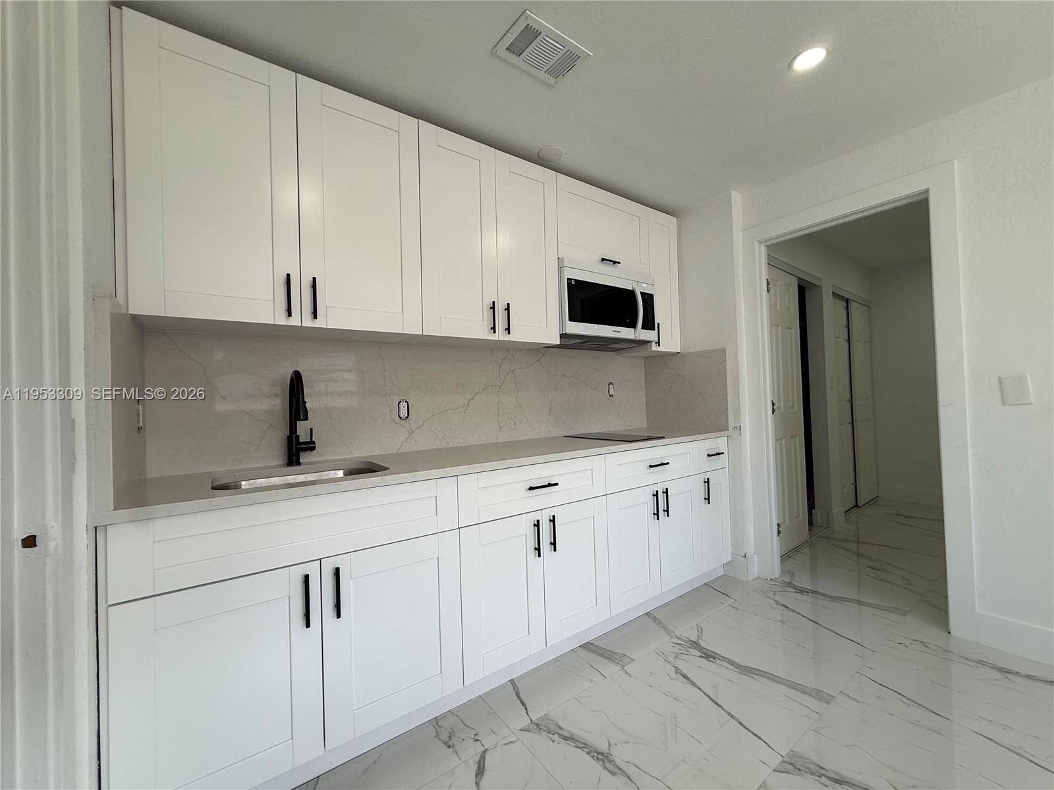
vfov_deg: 85.7
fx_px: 426
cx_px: 527
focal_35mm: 14
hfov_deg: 102.1
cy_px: 395
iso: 50
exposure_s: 1/120
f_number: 2.2
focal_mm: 2.22
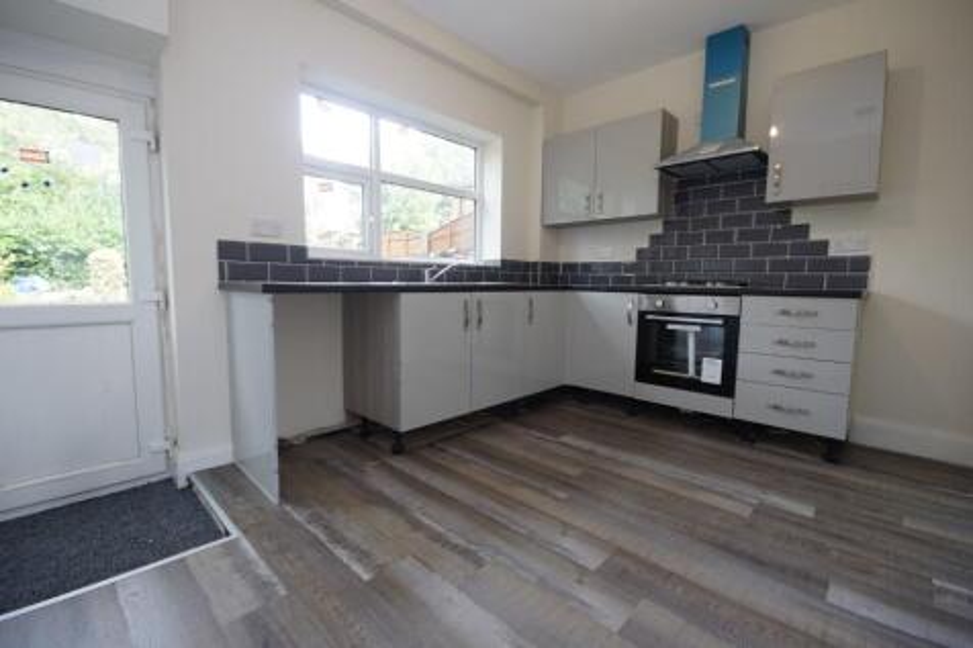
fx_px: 405
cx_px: 486
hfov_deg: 100.4
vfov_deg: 77.3
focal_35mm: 15
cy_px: 324
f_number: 8
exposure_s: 1/2.5
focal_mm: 10
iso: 100
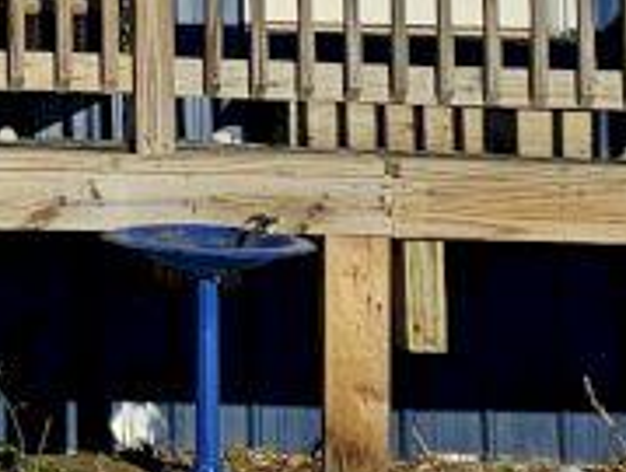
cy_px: -248
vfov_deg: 8.5
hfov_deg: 10.8
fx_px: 3099
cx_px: -474
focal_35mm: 171
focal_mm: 6.3
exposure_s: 1/1732
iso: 10
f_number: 1.7
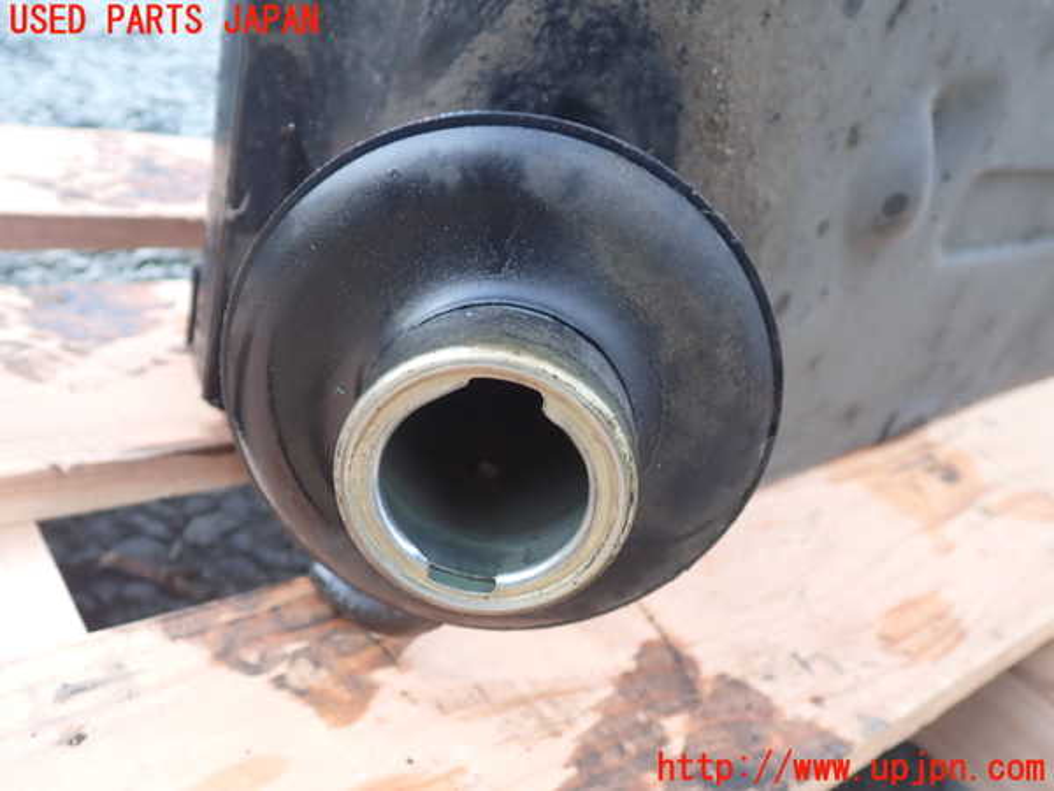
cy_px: 396
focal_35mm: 30
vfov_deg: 46.8
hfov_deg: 60.0
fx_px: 913
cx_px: 527
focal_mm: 5.4
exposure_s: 1/60
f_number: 2.3
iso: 100
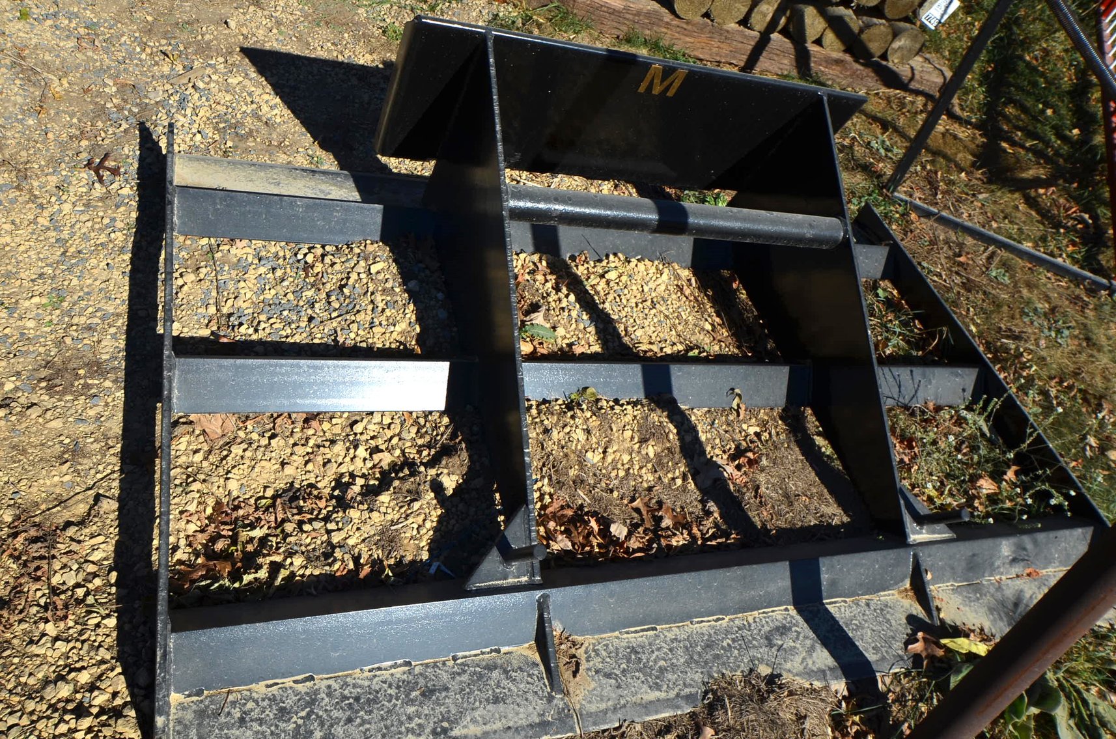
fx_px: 882
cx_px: 558
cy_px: 370
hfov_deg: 64.7
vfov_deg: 45.5
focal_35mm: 28
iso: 100
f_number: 10
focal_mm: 19
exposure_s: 1/400
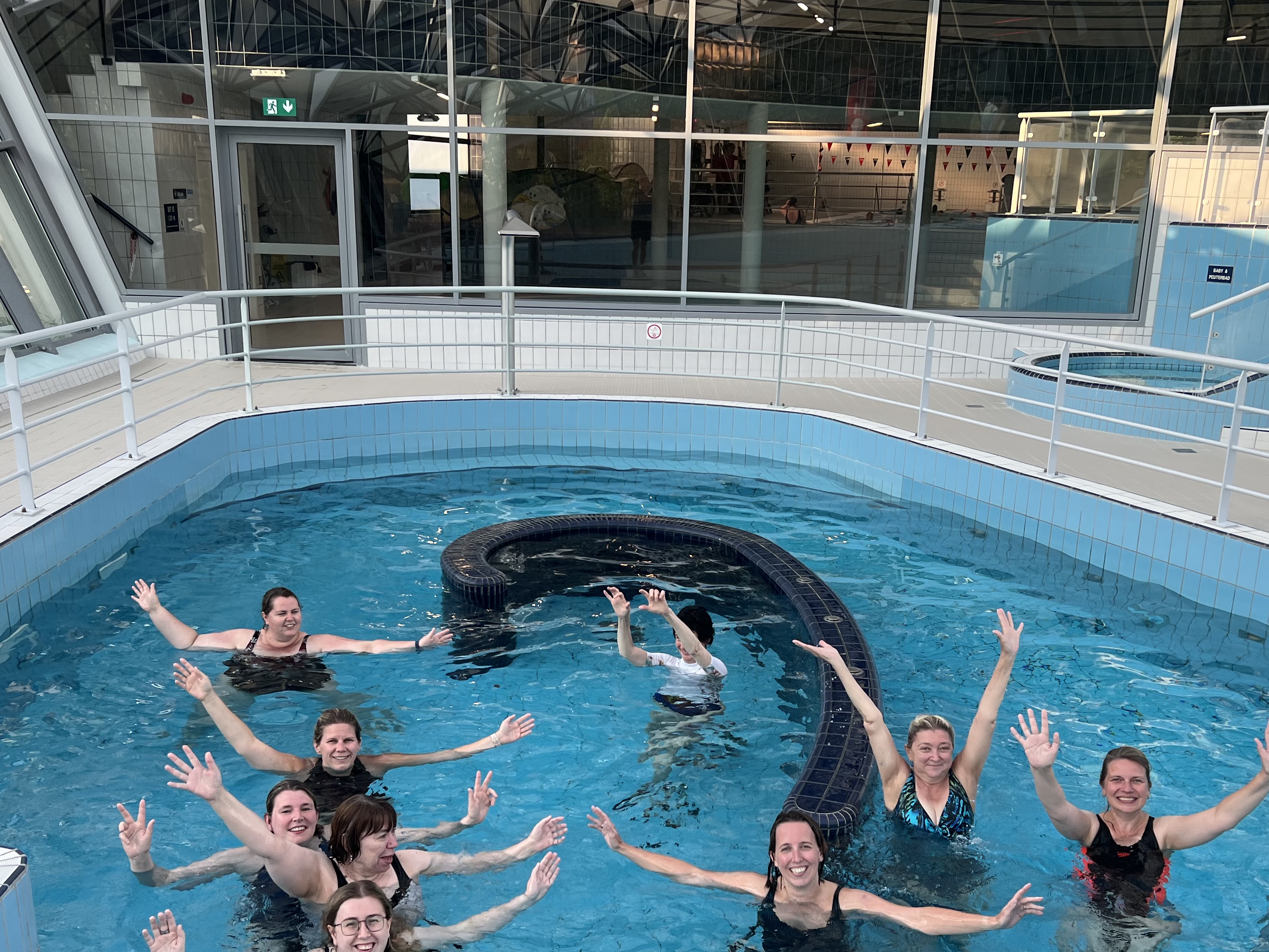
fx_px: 1356
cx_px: 661
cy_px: 637
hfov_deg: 50.1
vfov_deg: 38.2
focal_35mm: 37
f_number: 1.5
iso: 40
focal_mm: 5.7
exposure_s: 1/282
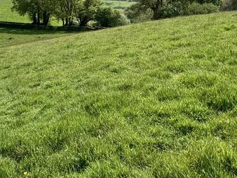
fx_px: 260
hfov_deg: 48.7
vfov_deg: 34.9
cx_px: 142
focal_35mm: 38
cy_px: 8
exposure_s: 1/3546
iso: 50
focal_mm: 2.22
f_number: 2.2
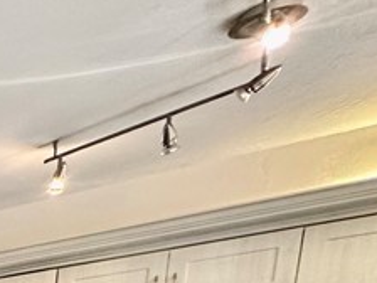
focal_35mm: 64
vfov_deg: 16.7
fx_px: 697
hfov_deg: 16.6
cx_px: -468
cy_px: 581
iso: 250
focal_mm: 2.22
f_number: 2.2
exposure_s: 1/120
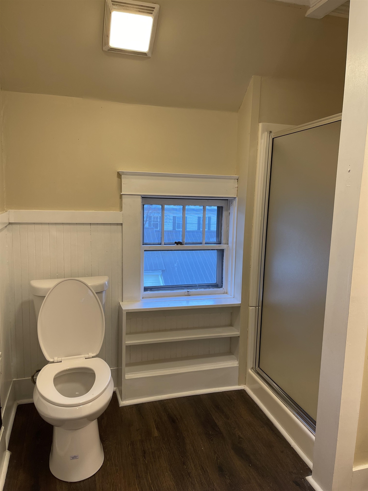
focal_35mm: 25
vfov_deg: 69.4
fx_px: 354
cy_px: 246
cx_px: 184
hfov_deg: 54.9
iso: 80
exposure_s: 1/60
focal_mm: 5.1
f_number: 1.6
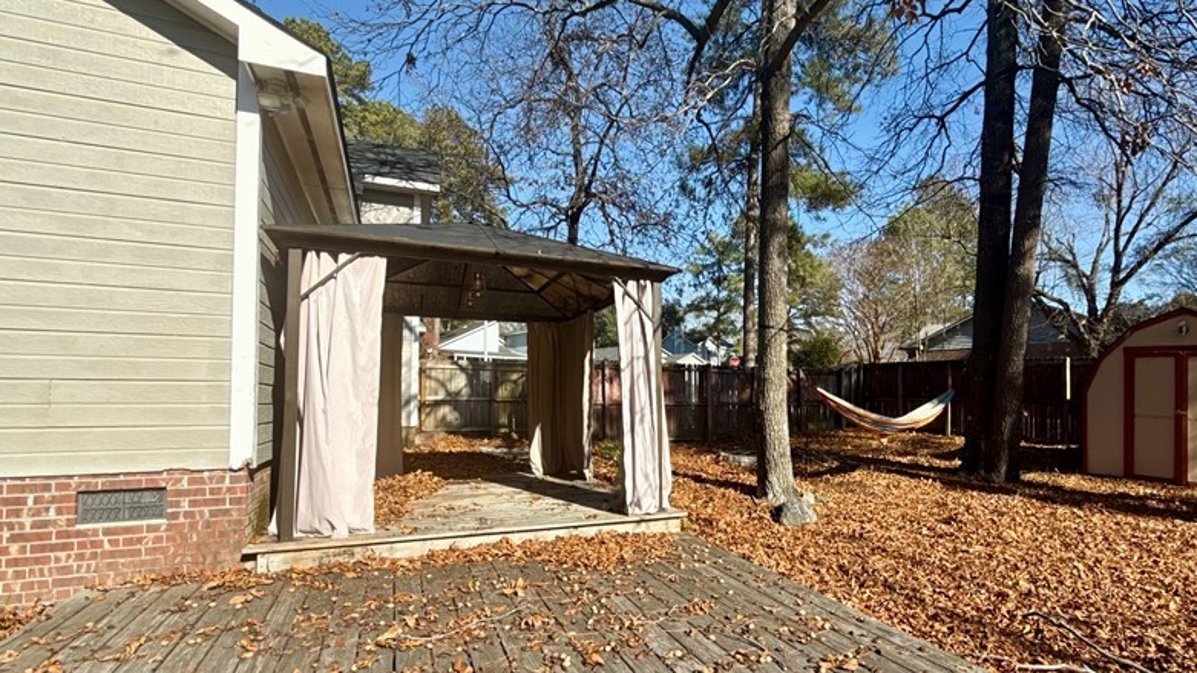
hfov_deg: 85.8
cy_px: 385
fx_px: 635
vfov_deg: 55.6
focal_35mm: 20
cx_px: 703
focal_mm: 2.22
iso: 50
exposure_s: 1/1125
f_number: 2.2
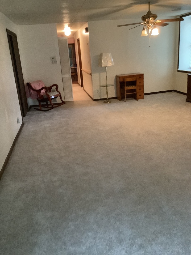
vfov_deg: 58.4
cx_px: 96
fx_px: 228
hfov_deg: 45.4
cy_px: 128
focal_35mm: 31
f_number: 2.4
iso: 640
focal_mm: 3.3
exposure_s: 1/30
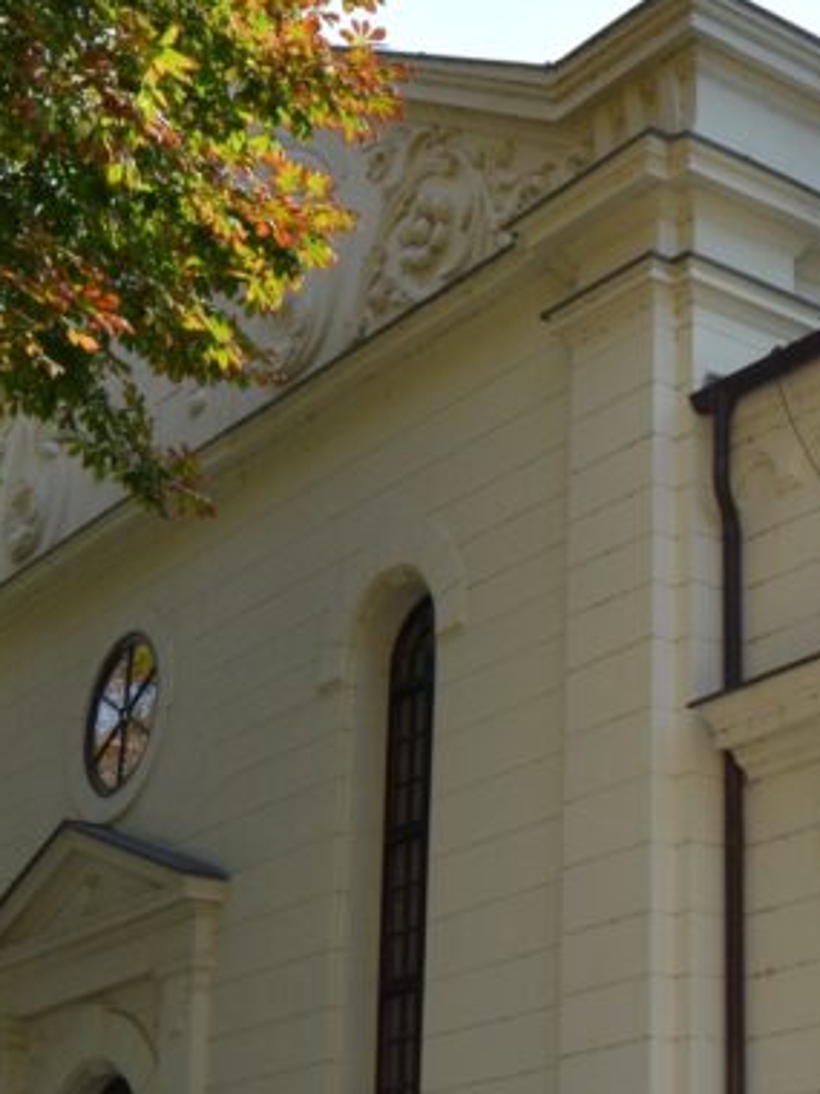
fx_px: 2211
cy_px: 746
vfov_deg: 27.6
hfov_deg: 20.2
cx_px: 863
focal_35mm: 70
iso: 200
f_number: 10
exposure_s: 1/400
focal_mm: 18
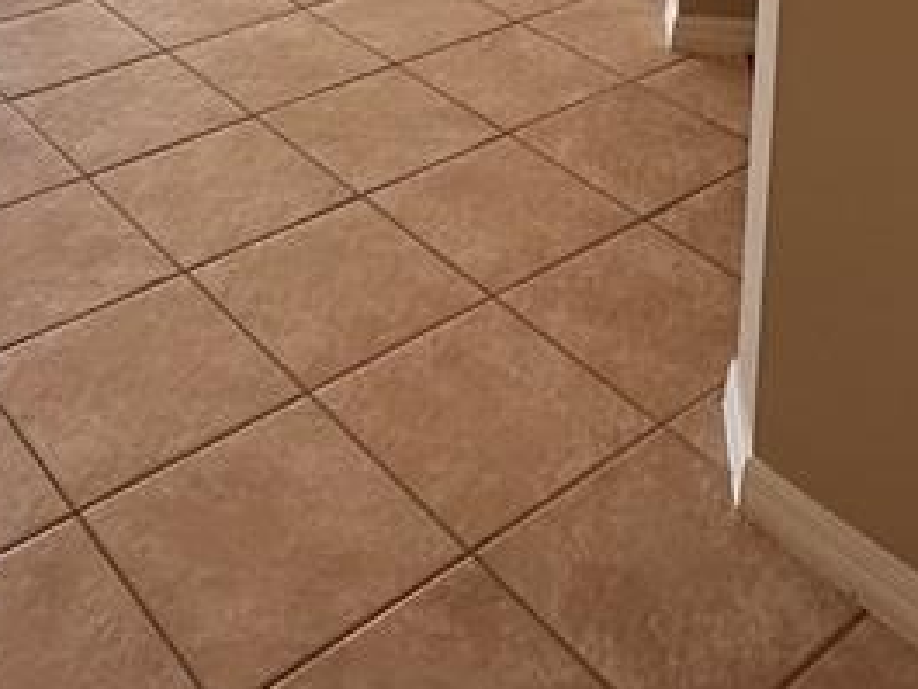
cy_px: -443
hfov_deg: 35.5
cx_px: 450
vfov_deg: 21.1
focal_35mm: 54
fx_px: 1433
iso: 40
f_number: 2.2
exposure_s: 1/163
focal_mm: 2.22
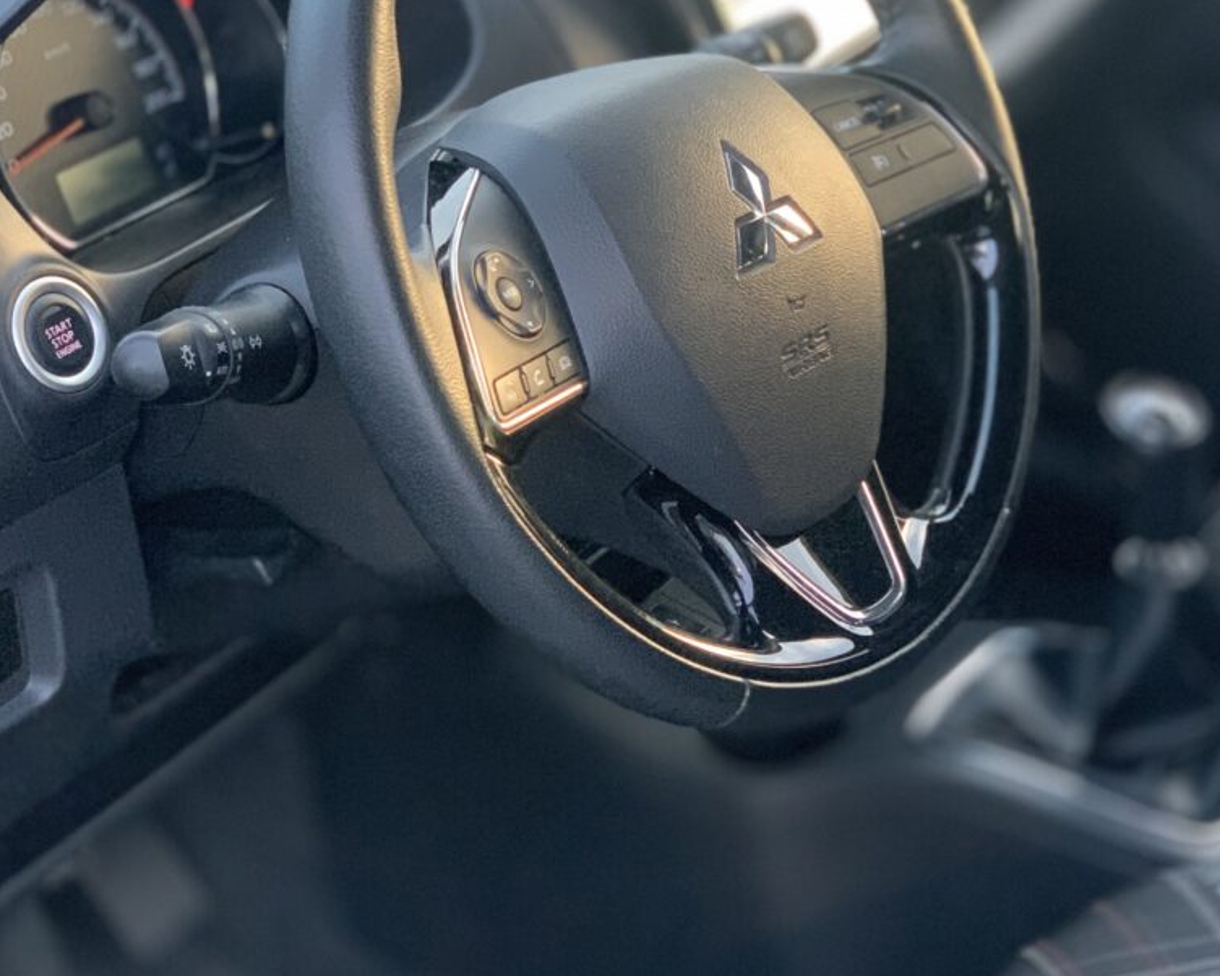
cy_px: 323
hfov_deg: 23.5
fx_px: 2925
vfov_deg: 18.9
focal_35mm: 81
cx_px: 711
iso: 400
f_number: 2.4
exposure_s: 1/46
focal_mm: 6
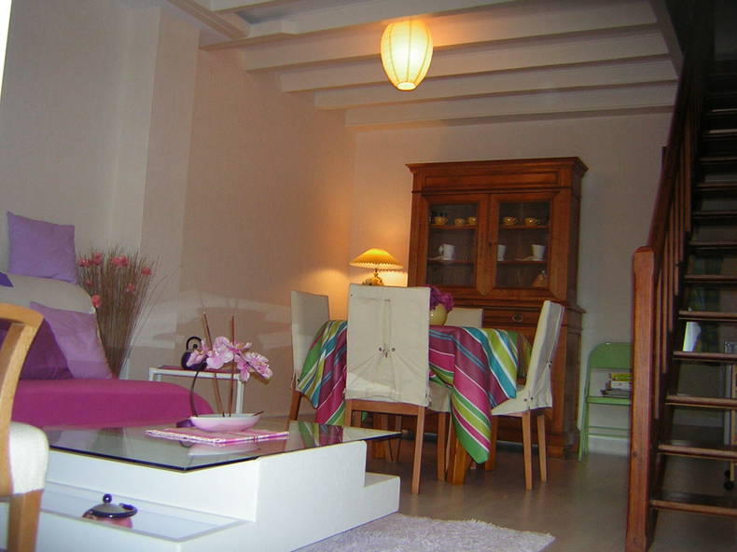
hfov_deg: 51.4
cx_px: 368
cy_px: 276
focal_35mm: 36
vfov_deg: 39.6
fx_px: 766
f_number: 2.6
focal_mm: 4.7
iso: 66
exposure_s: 1/60.1
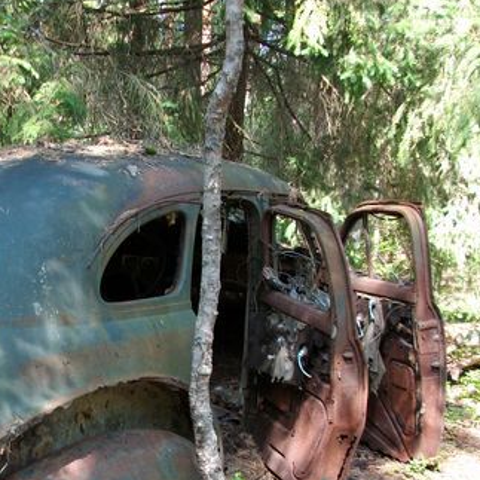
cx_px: 83
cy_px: 352
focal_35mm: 56
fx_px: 879
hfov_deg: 29.7
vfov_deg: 30.1
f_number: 2.9
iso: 80
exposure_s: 1/46.3
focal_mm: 5.7
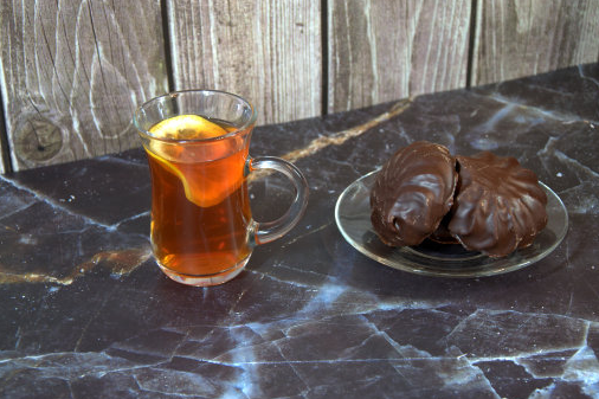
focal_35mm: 82
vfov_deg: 16.7
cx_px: 292
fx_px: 1357
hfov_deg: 24.9
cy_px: 201
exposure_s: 1/2
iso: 200
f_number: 7.1
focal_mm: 45
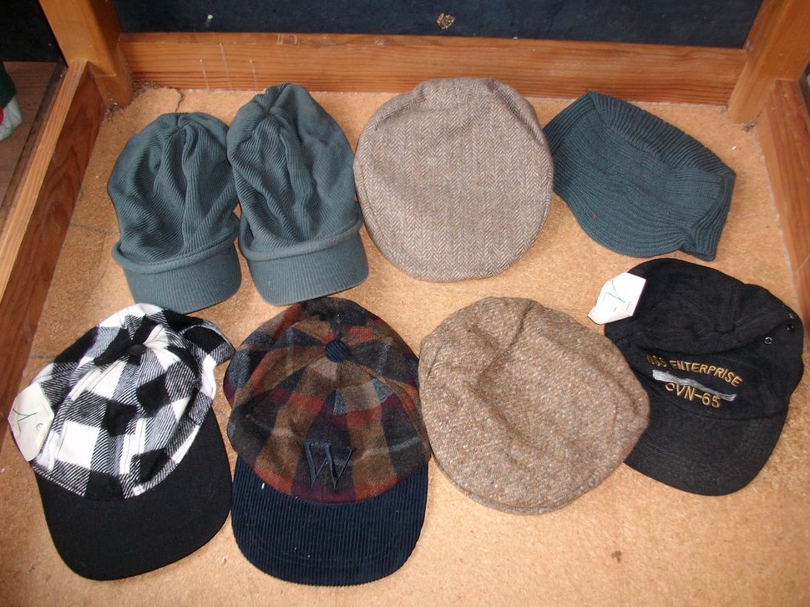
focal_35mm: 33
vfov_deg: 42.9
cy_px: 311
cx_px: 413
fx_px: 772
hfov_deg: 55.4
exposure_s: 1/40
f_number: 2.9
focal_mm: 5.7
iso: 125
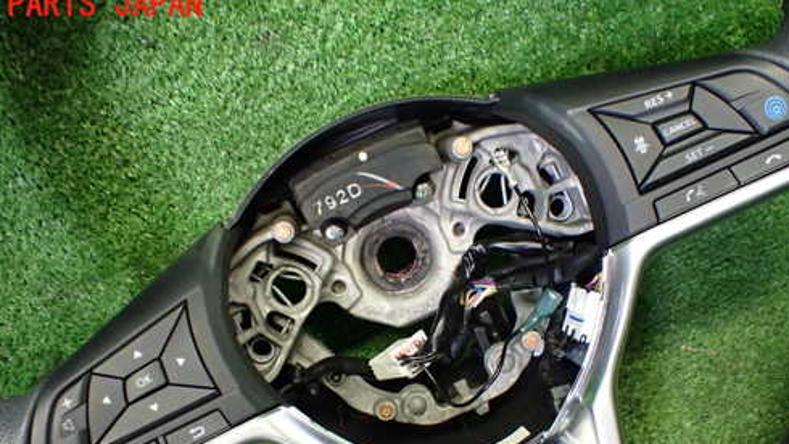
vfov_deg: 29.1
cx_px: 393
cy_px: 347
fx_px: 837
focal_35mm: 40
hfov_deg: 50.5
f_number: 2.3
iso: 640
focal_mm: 5.4
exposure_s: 1/125
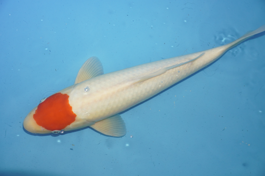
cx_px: 132
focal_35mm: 54
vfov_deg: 25.0
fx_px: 397
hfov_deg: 36.9
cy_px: 88
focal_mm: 36
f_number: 4.5
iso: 800
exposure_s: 1/160
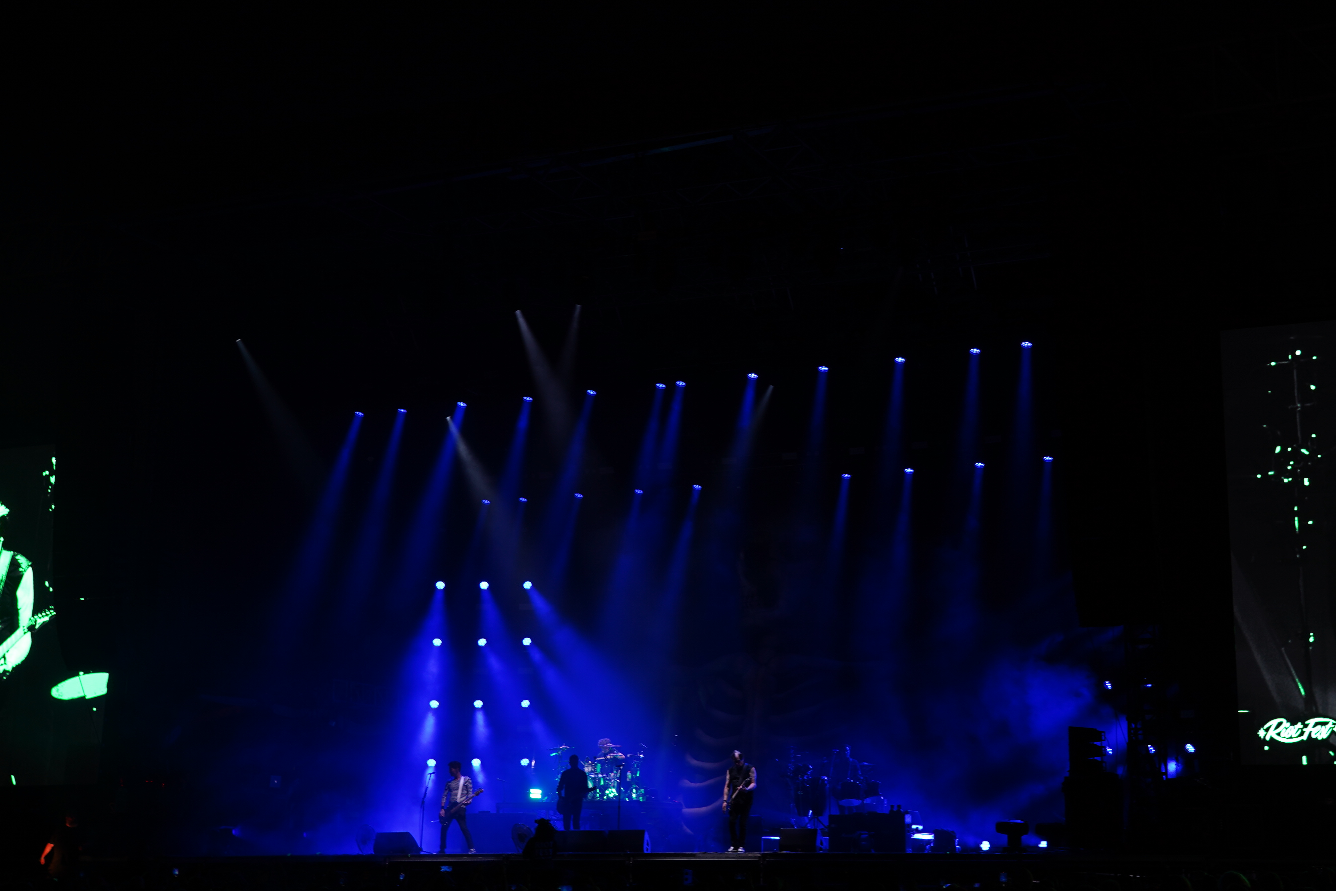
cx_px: 774
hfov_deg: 38.8
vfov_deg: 26.5
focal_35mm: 51
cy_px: 386
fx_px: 1893
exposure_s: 1/60
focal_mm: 34
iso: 100
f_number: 5
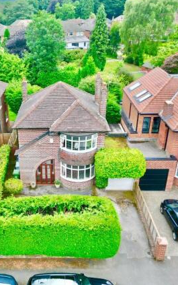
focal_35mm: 35
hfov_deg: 35.9
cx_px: 59
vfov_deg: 55.3
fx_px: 272
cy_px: 139
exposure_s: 1/640
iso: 140
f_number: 1.7
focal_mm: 6.72
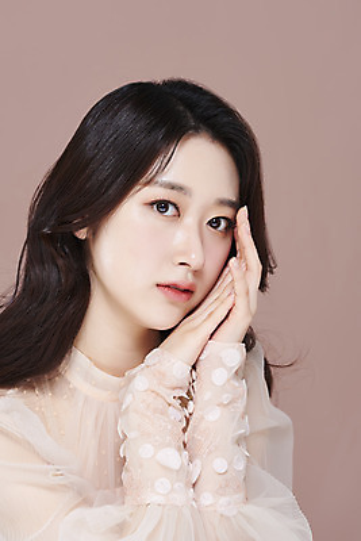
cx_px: 180
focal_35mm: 105
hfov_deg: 13.1
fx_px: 1578
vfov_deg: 19.4
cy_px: 270
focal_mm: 105
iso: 64
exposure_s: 1/125
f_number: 11
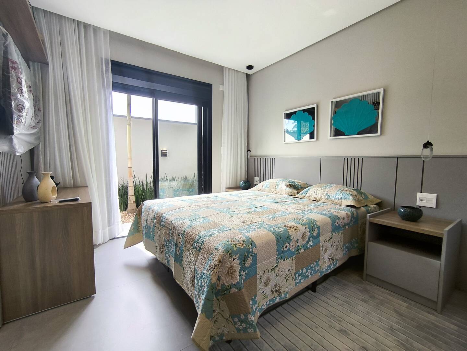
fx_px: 216
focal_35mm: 16
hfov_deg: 94.5
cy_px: 176
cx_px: 234
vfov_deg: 78.1
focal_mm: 1.65
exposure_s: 1/145
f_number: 2.2
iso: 50
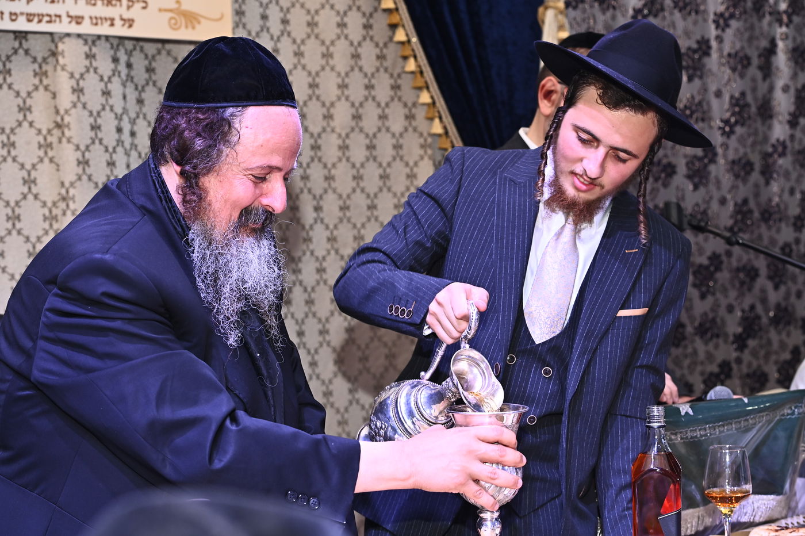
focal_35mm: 70
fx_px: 1564
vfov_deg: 19.4
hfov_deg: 28.9
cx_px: 402
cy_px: 268
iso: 1250
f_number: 6.3
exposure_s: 1/200
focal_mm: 70
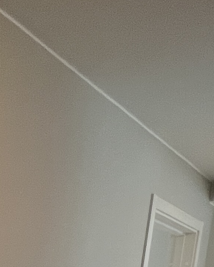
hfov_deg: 17.8
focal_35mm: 71
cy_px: 473
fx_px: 563
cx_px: -156
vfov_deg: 20.0
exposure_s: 1/100
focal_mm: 1.57
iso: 64
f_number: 1.8
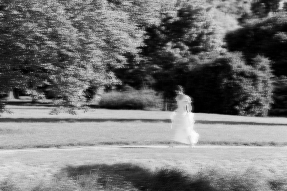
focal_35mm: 200
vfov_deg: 6.9
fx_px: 1594
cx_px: 144
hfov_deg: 10.3
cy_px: 96
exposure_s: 1/5000
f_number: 2.8
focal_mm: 200
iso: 400
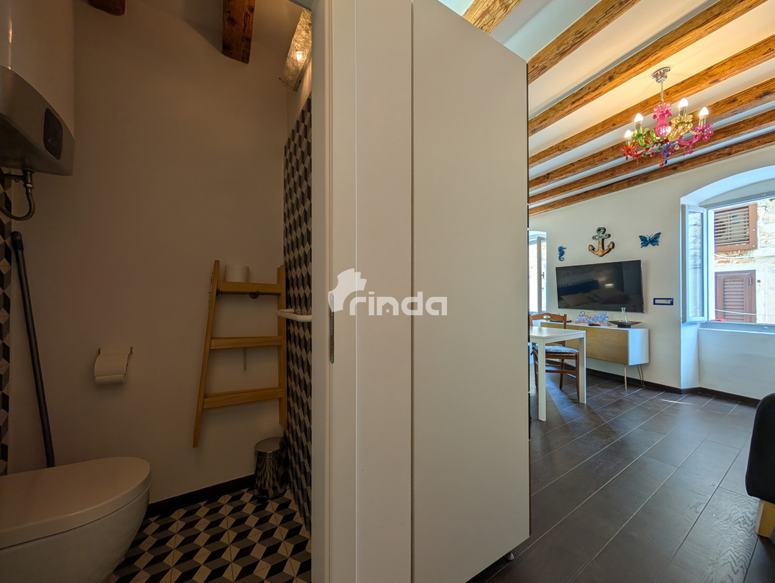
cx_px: 388
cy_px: 292
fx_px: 269
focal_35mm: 12
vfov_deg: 94.6
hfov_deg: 110.5
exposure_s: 1/152
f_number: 1.7
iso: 48
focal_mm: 2.02
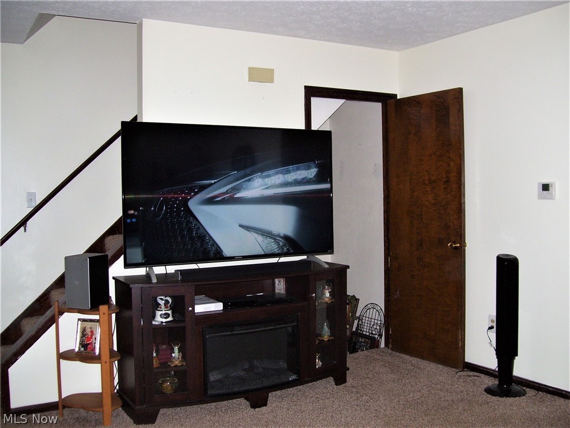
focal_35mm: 36
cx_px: 285
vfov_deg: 39.7
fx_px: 593
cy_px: 214
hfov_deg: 51.4
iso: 200
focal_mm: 6
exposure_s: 1/60
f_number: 2.7
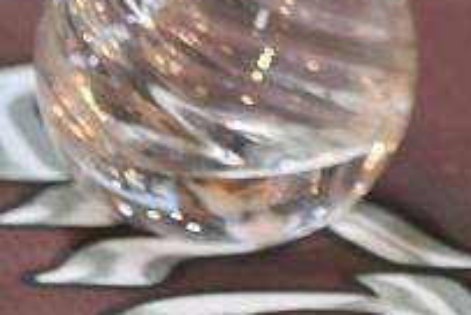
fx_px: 7914
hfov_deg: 3.4
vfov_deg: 2.3
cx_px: 705
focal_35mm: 604
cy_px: -318
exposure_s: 1/200
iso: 200
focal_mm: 120
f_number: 4
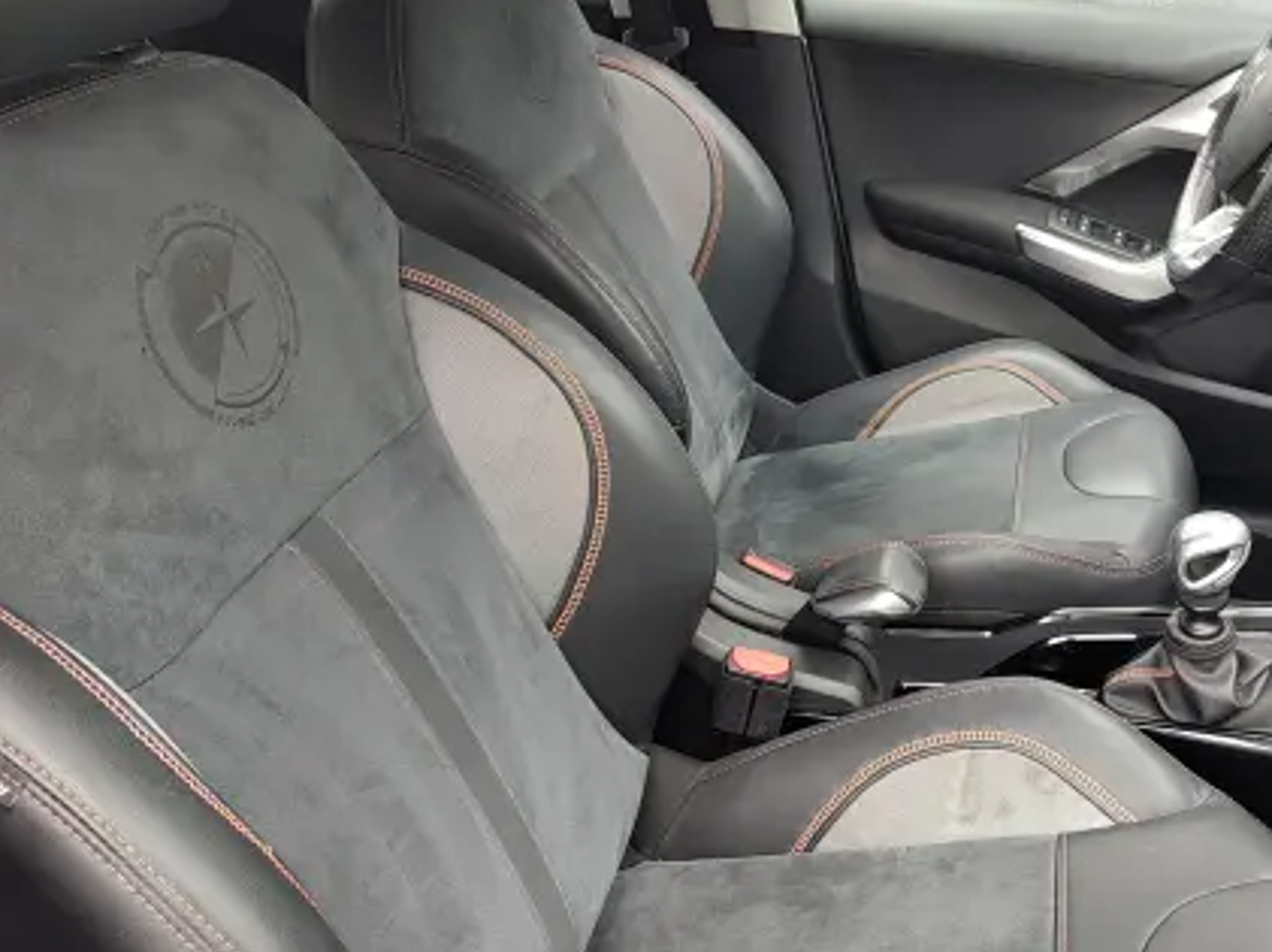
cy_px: 529
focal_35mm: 35
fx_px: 1285
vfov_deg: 40.6
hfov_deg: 52.4
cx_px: 746
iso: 184
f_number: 1.8
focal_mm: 5.56
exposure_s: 1/50
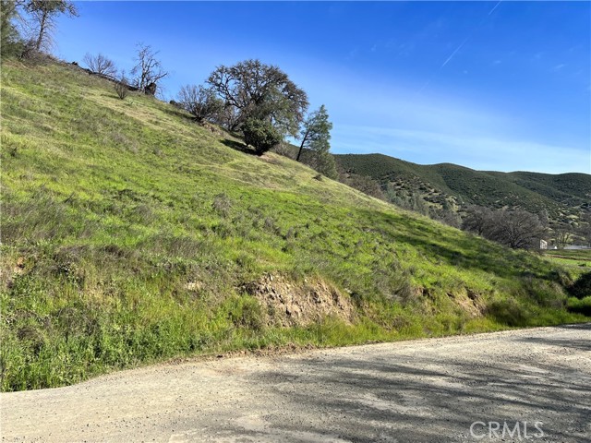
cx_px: 296
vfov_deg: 53.1
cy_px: 222
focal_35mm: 26
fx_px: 444
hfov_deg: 67.3
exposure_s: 1/2994
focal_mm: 5.7
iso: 50
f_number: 1.5
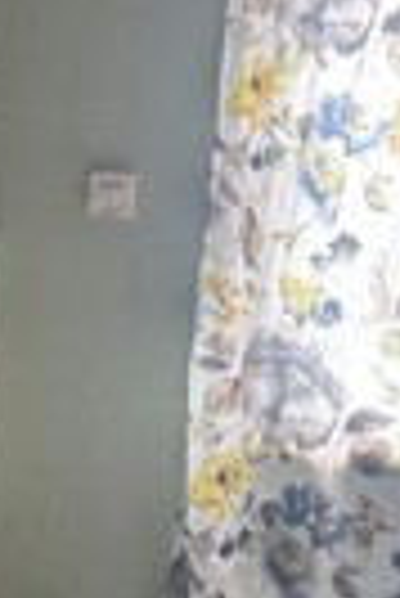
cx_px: -387
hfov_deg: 10.6
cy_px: 387
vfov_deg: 17.0
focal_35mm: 120
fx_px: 1995
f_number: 1.78
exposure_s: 1/61
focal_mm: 6.76
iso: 200
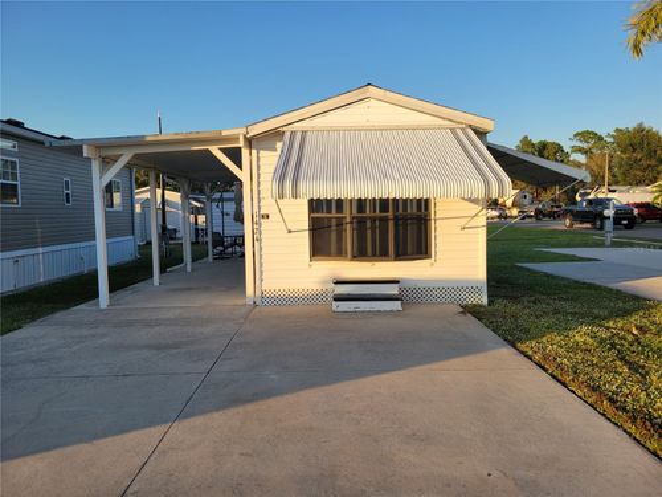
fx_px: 497
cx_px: 331
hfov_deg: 67.3
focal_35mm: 26
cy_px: 248
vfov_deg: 53.1
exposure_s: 1/1024
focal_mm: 5.4
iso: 40
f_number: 1.8
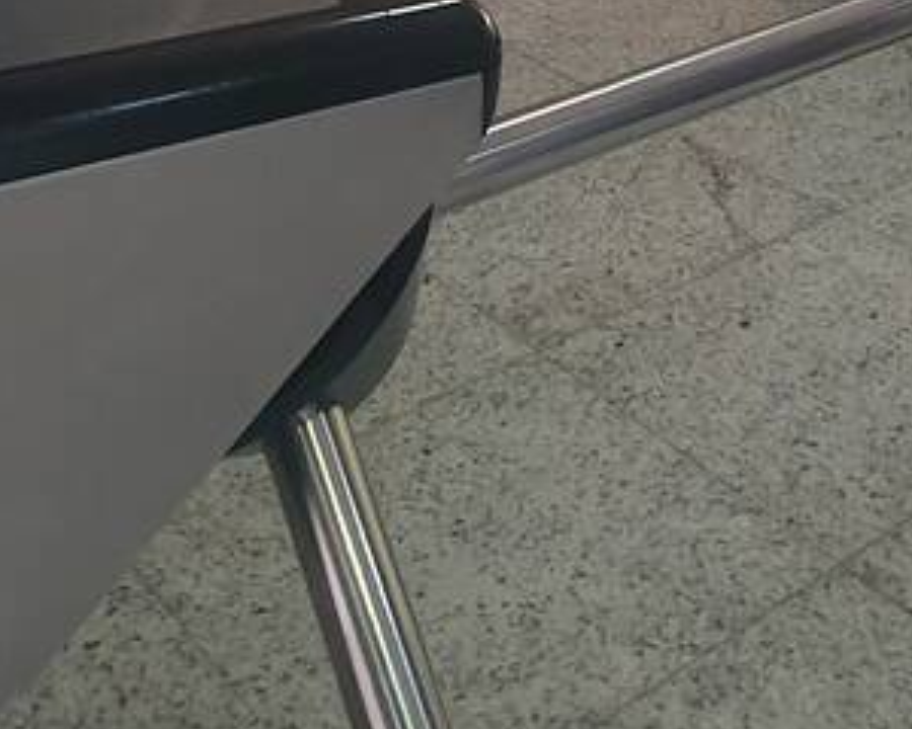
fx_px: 1646
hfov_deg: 29.8
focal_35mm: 61
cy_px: -659
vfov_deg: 18.3
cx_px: 793
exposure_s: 1/50
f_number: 2.2
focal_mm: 1.8
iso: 80
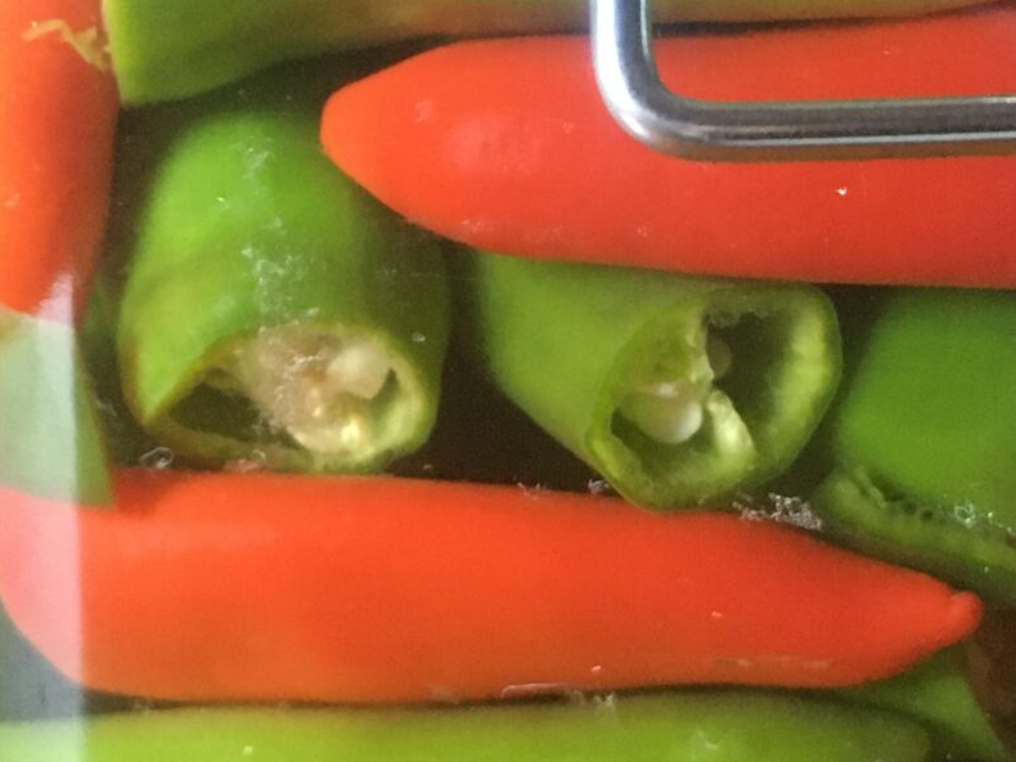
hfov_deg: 20.8
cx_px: 675
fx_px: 2758
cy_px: 179
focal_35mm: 94
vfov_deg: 15.6
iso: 200
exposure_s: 1/30
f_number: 2.2
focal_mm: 4.15
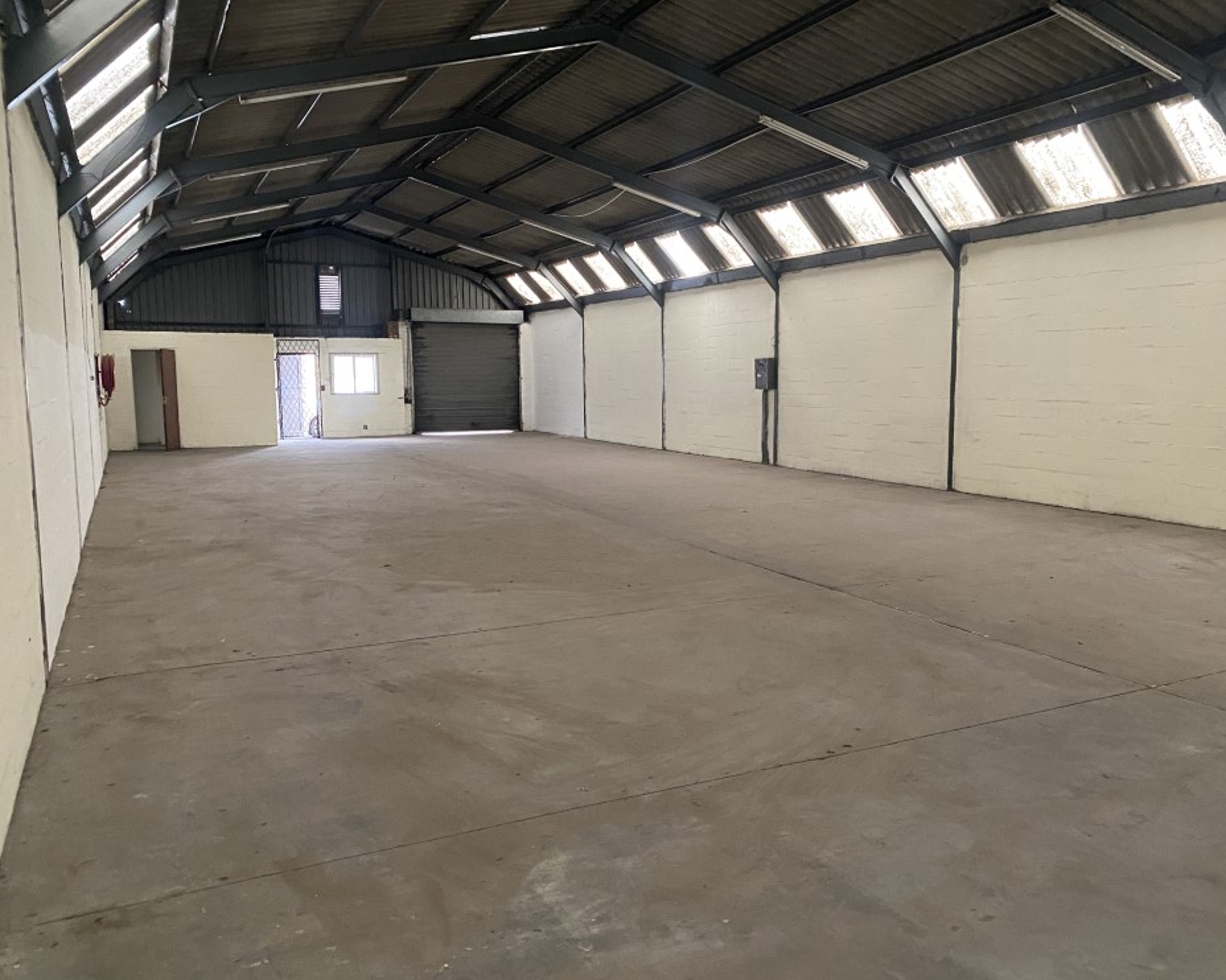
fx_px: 1016
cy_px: 486
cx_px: 663
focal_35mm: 28
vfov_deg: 51.5
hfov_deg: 62.1
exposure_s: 1/40
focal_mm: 4.25
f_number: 1.8
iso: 640
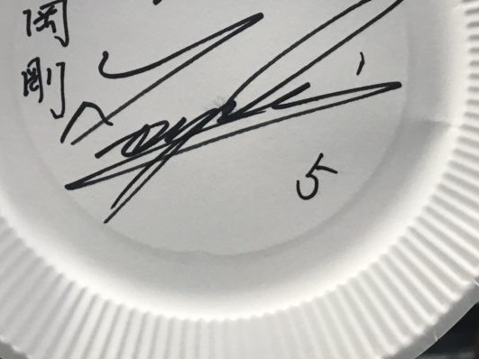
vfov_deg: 26.5
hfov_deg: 35.4
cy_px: 69
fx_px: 747
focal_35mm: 54
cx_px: 194
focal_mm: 3.99
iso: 25
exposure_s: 1/40
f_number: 1.8
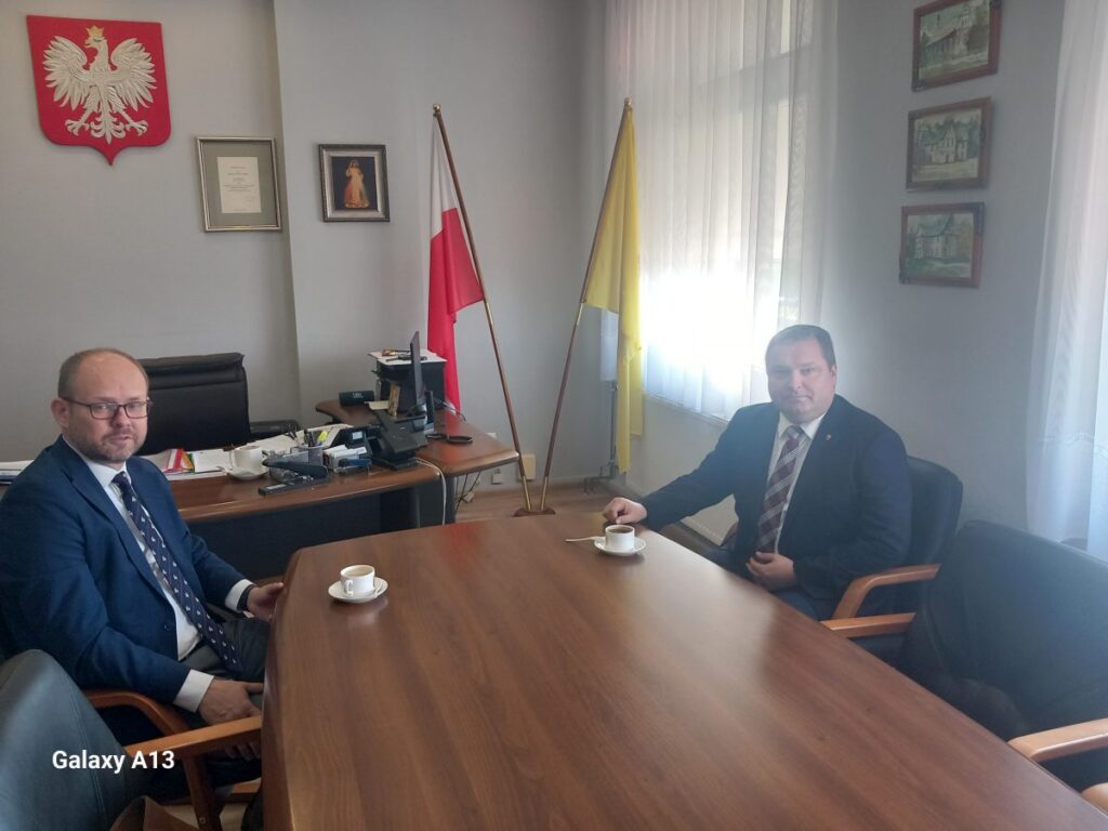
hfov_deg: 65.3
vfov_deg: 51.4
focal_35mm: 27
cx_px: 554
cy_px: 416
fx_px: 864
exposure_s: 1/33
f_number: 1.8
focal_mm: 4
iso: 200
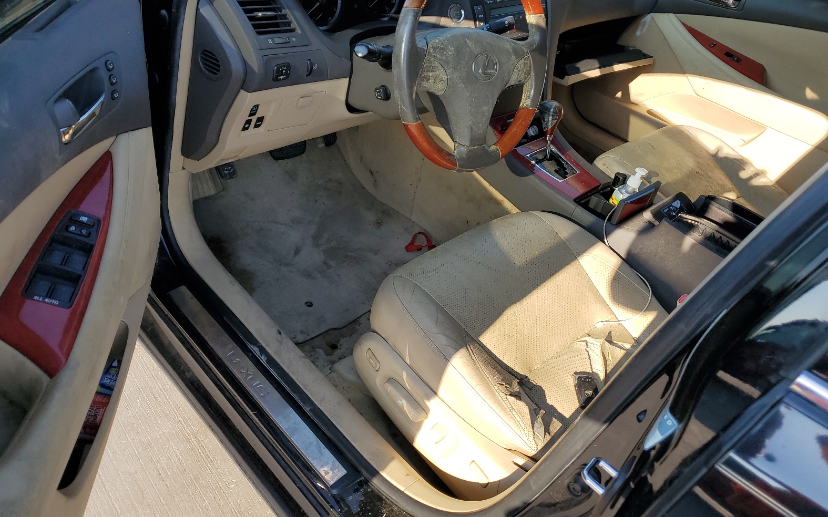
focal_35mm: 28
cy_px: 206
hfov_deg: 66.5
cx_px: 415
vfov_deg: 44.3
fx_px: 632
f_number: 1.5
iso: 50
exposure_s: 1/769
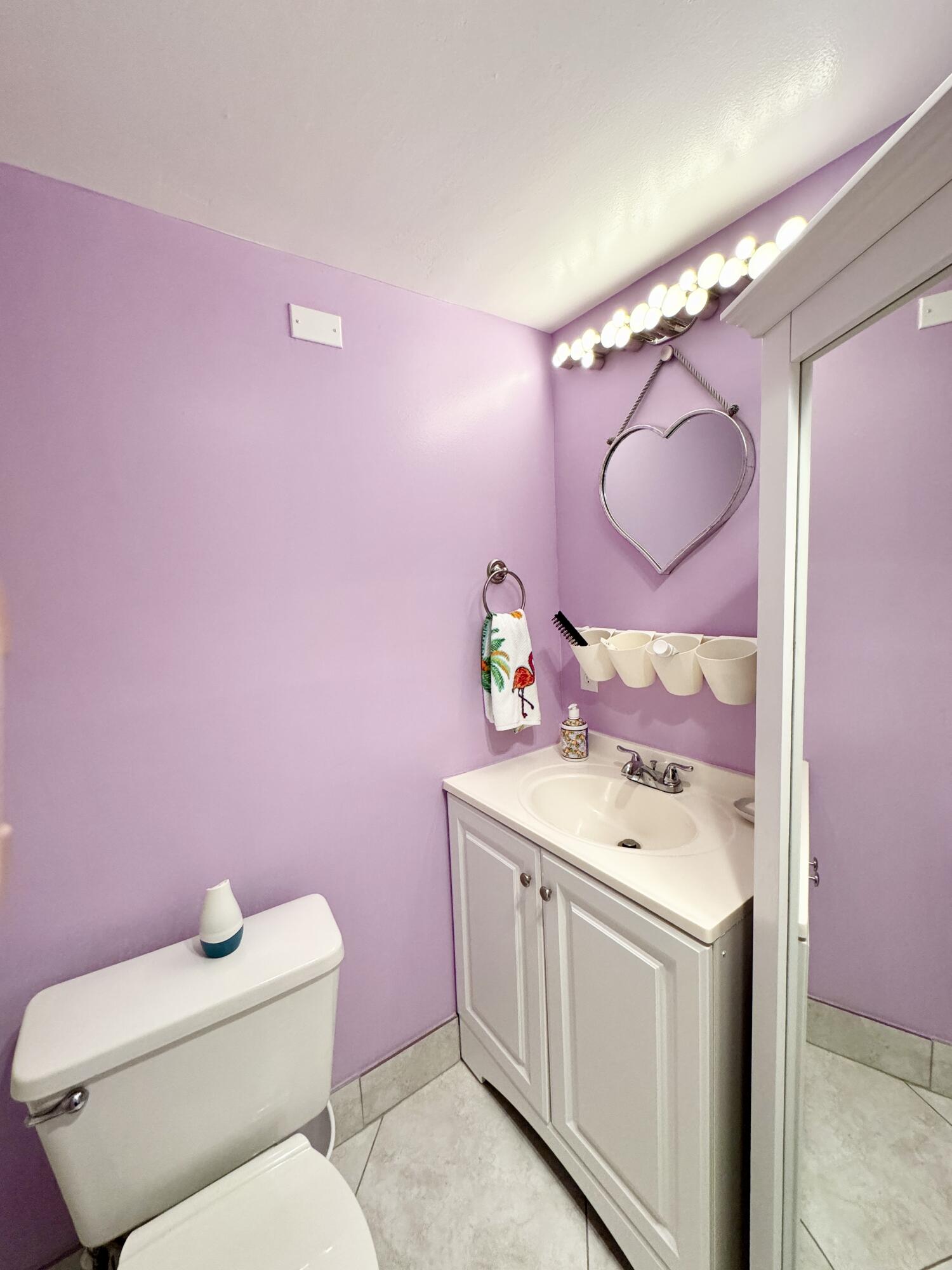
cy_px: 635
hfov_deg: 85.7
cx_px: 476
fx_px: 513
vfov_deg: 102.1
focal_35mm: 14
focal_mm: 2.22
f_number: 2.2
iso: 250
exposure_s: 1/120
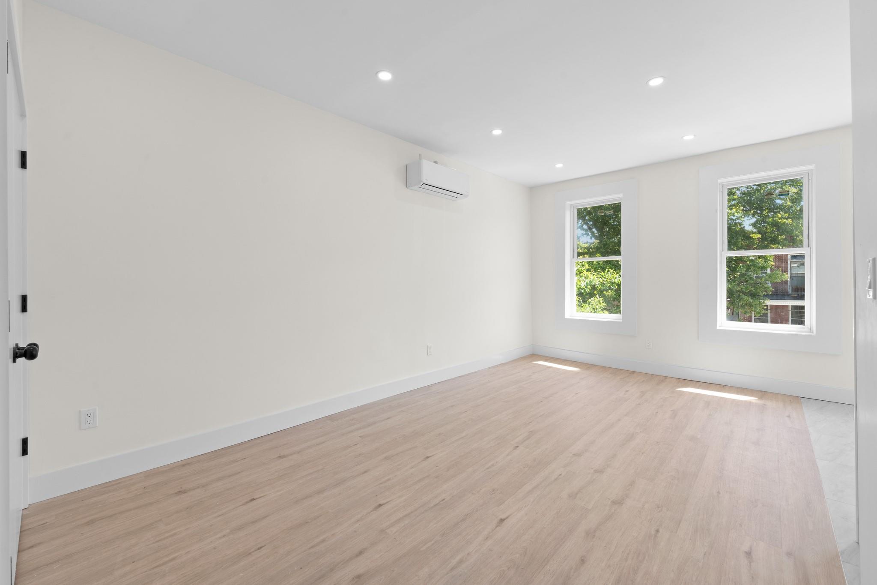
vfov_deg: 81.2
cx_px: 438
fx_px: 341
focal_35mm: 14
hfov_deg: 104.3
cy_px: 292
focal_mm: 14
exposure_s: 1/10
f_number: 10
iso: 250
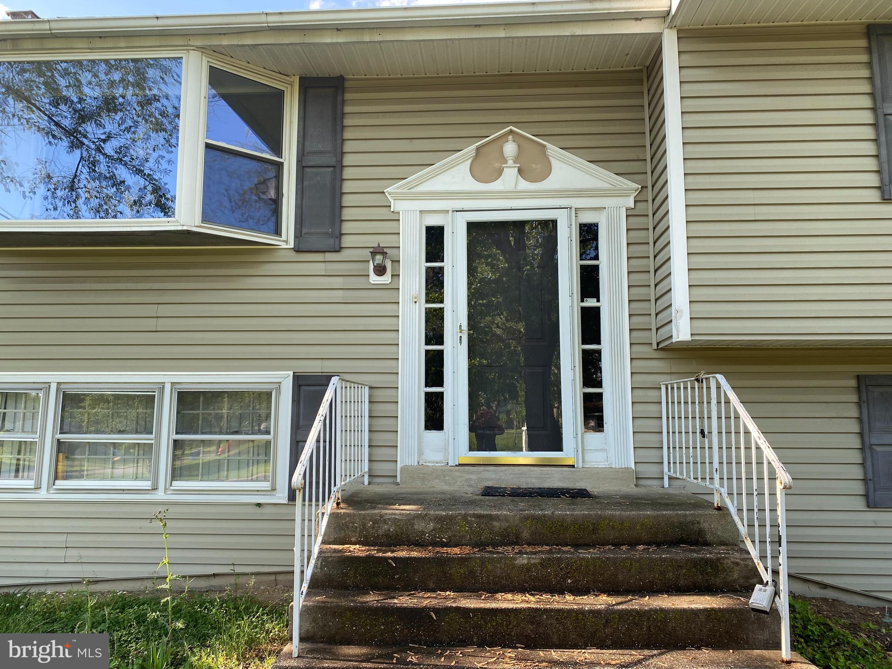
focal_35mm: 26
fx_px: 670
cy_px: 334
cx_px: 446
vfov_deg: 53.1
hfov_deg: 67.3
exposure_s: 1/276
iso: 32
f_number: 1.8
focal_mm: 4.25
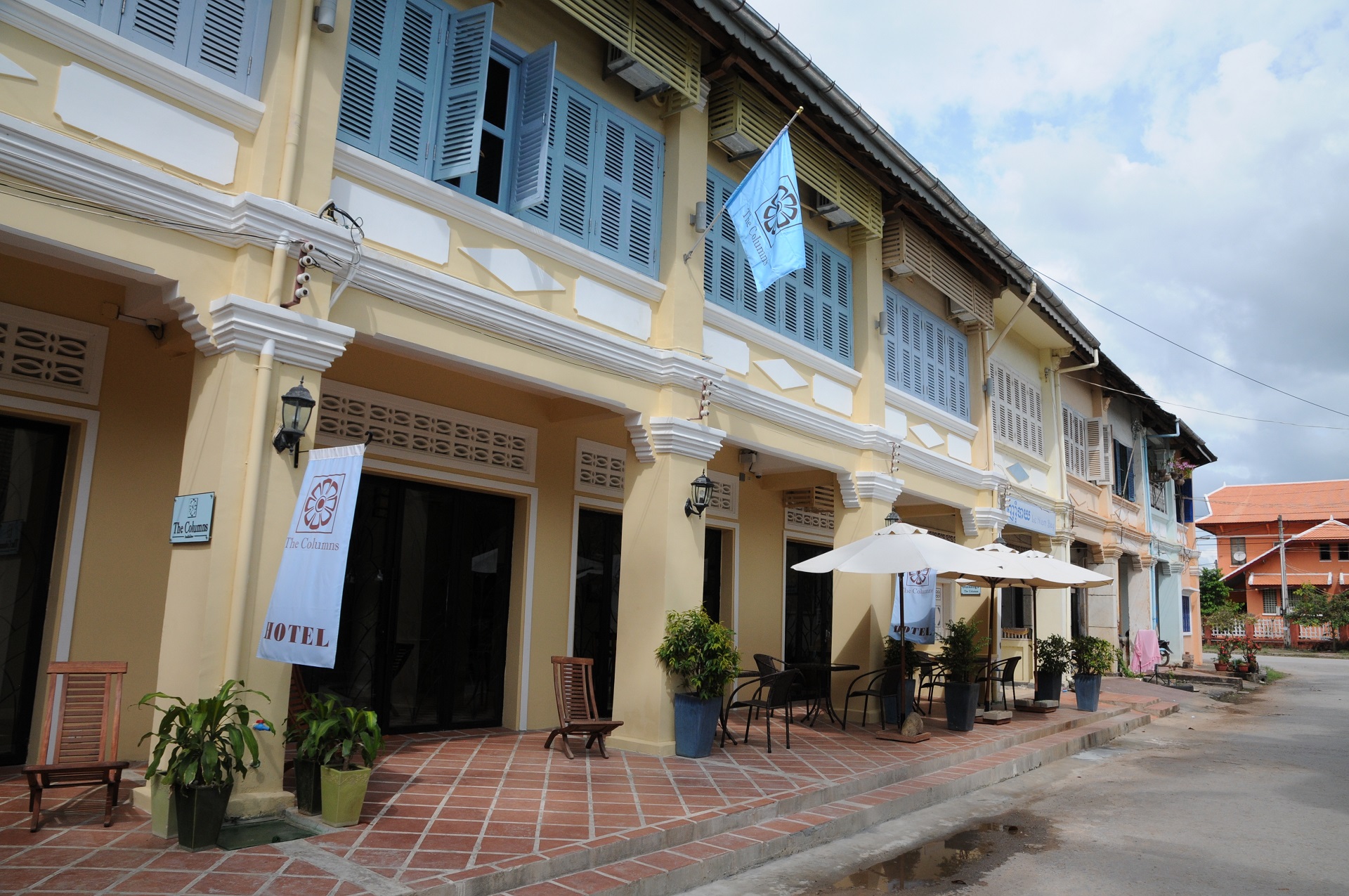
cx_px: 674
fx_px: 898
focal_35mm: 24
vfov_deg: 53.0
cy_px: 448
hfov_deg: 73.8
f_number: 8
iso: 400
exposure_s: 1/250
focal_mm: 16
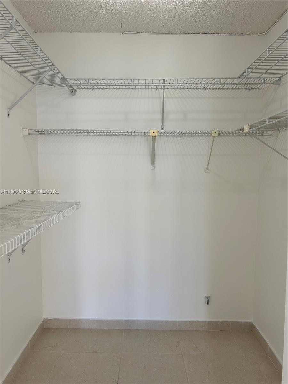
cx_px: 144
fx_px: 288
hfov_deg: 53.1
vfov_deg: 67.3
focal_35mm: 26
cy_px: 192
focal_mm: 5.7
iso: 50
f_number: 1.5
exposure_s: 1/120
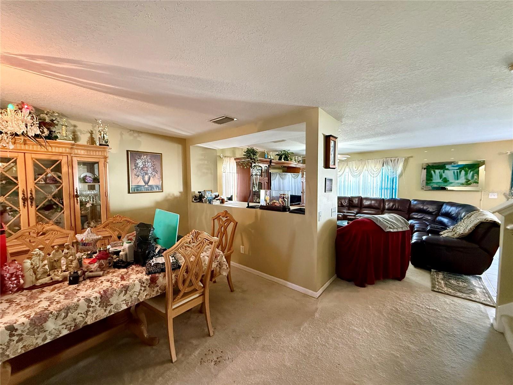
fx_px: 207
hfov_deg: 102.1
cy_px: 192
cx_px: 256
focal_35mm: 14
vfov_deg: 85.7
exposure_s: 1/60
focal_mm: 2.22
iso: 640
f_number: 2.2
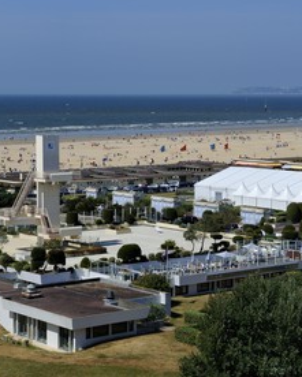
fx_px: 1117
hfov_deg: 15.4
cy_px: 187
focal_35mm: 100
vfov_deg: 19.2
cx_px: 184
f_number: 16
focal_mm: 70
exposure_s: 1/200
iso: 200
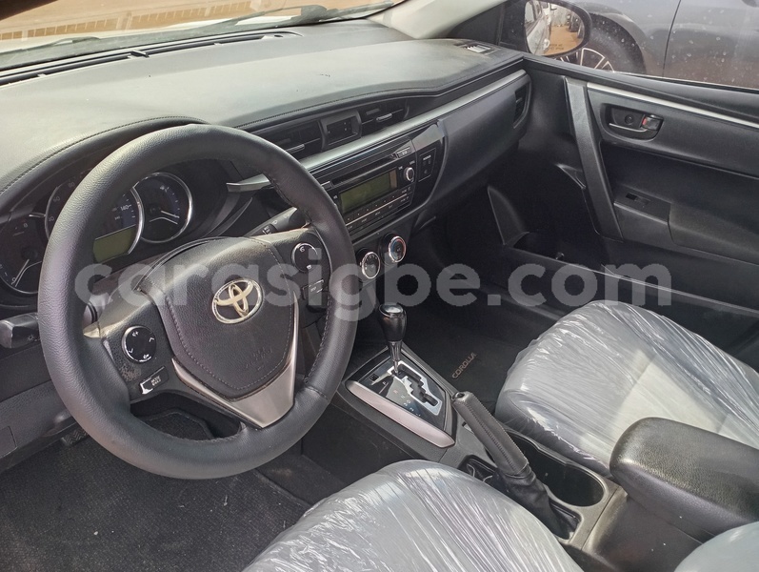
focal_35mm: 28
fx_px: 615
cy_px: 286
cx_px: 380
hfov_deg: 63.4
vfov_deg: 49.9
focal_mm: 4.27
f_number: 1.8
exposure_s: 1/100
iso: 114
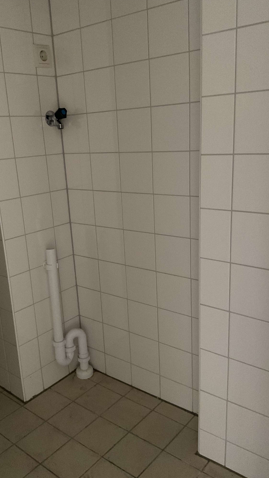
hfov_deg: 36.6
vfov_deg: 61.0
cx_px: 116
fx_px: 406
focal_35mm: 32
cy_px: 240
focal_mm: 3
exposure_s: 1/25
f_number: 1.8
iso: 500
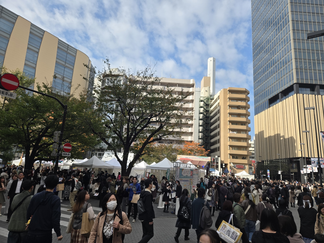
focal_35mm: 23
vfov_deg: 58.9
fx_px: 215
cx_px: 162
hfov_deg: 73.9
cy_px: 122
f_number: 1.8
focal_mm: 5.4
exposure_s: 1/2921
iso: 50
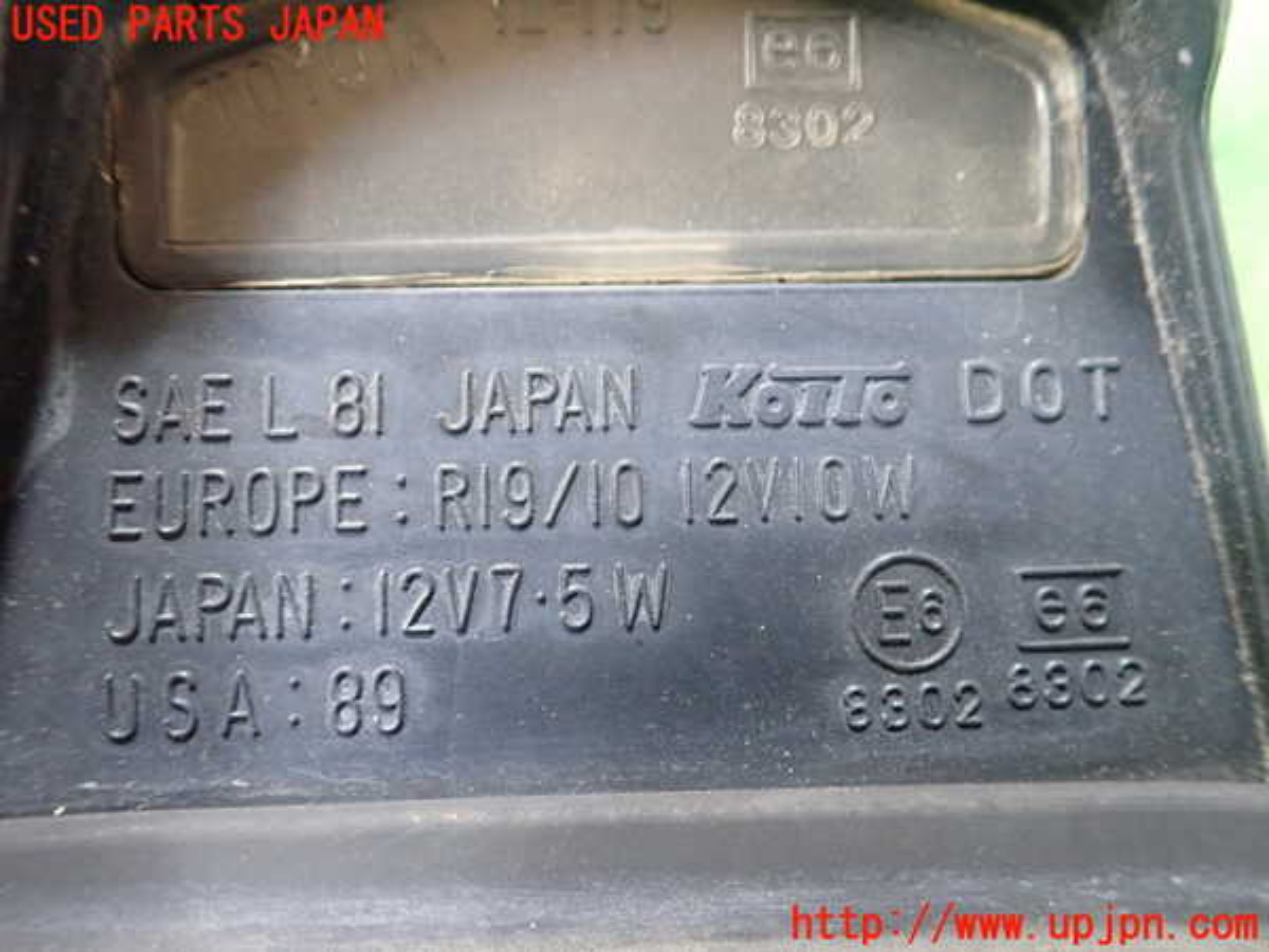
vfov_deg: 46.8
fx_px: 1100
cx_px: 634
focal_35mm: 30
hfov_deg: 60.0
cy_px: 476
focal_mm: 5.5
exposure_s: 1/50
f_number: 2.3
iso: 800
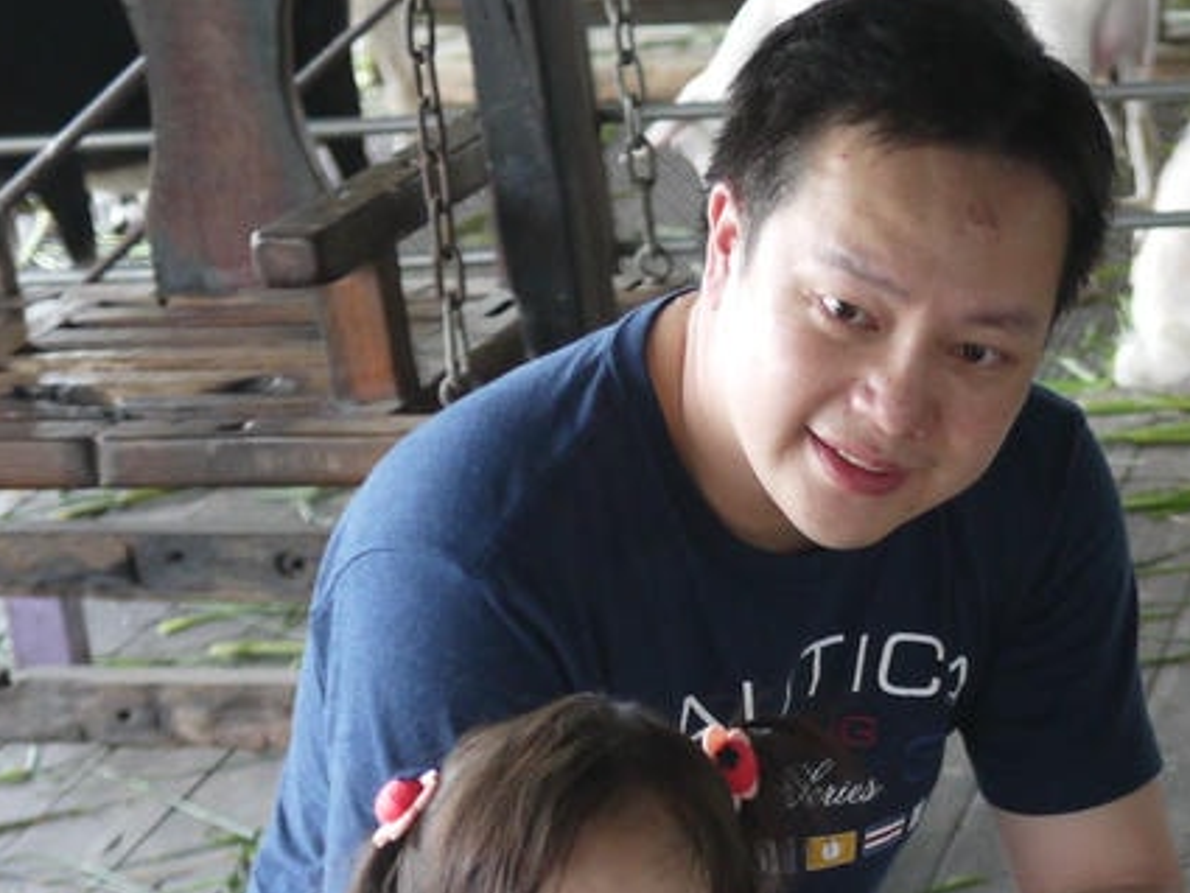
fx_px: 3886
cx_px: 1201
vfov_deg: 12.6
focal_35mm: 113
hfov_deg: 17.0
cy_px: 1235
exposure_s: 1/125
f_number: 1.7
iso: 320
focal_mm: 20
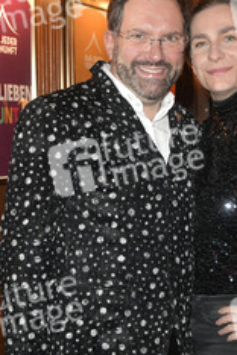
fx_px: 810
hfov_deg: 16.6
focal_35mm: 82
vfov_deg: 24.6
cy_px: 237
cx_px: 170
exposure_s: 1/200
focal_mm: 48
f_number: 7.1
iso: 2500
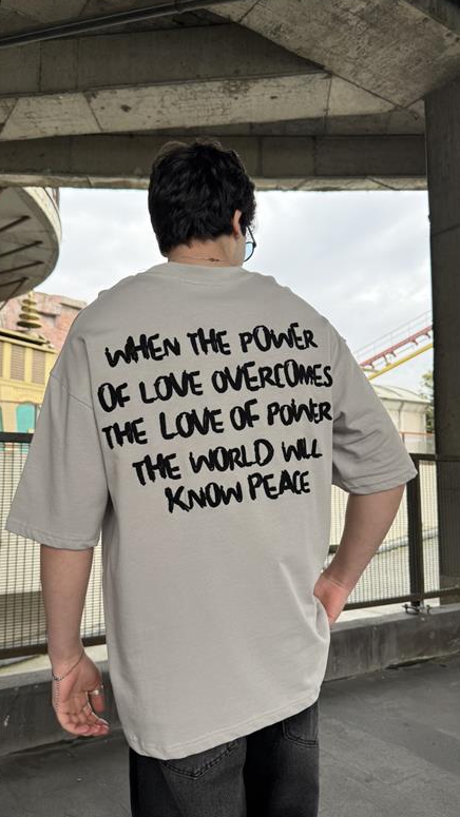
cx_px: 192
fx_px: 585
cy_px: 411
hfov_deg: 42.8
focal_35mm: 27
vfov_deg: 69.9
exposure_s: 1/992
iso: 100
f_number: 1.78
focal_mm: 6.76
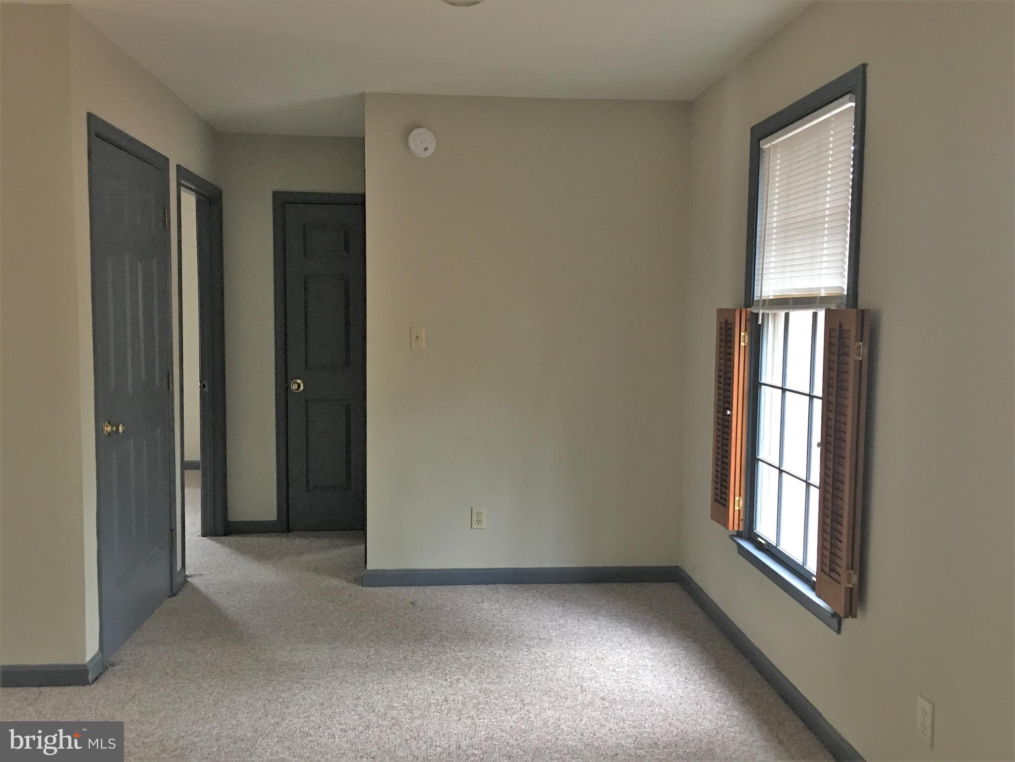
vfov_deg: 48.2
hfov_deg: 61.7
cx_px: 508
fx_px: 850
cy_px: 381
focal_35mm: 29
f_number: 2.2
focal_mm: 4.15
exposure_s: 1/4
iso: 64
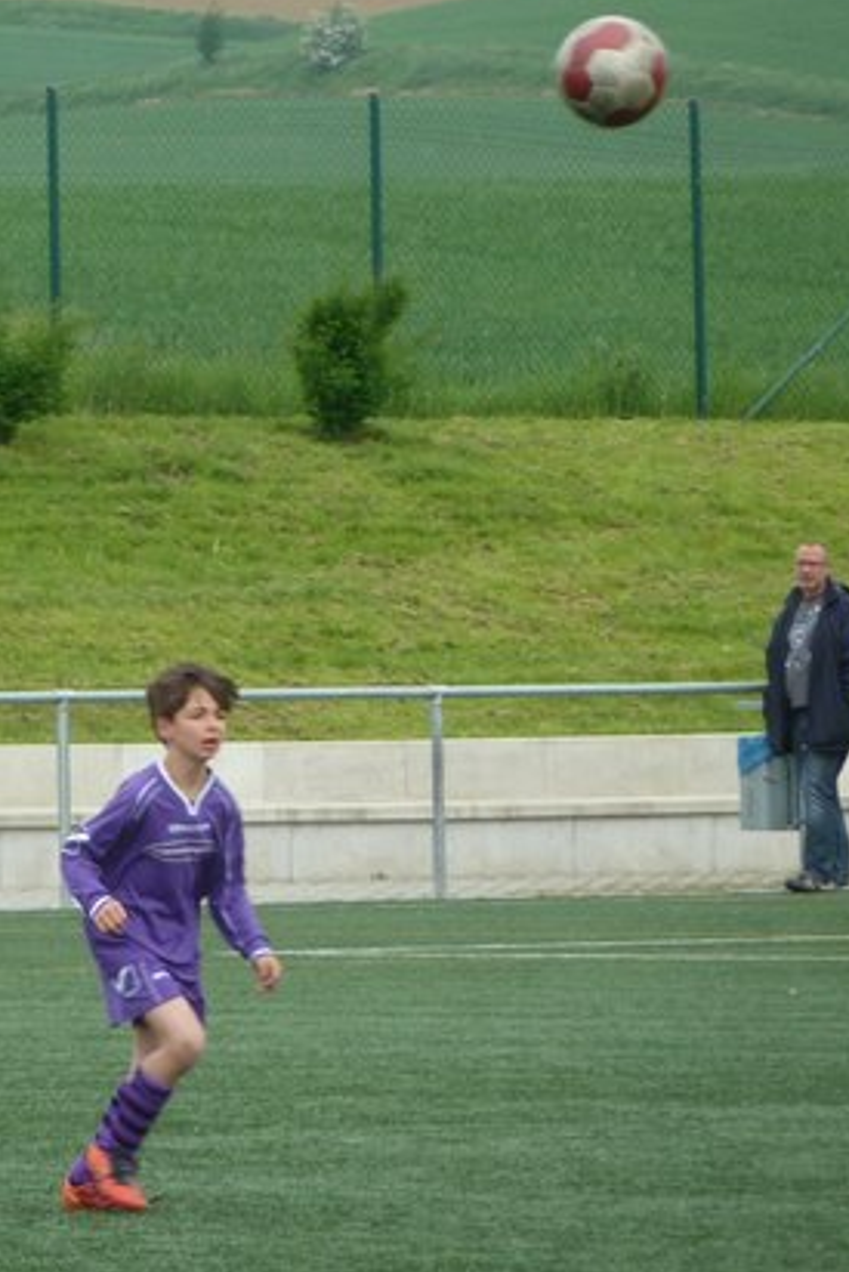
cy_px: 613
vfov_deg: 4.2
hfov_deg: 2.8
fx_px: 17353
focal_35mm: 491
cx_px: -157
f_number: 4.8
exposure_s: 1/320
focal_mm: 45.7
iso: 160
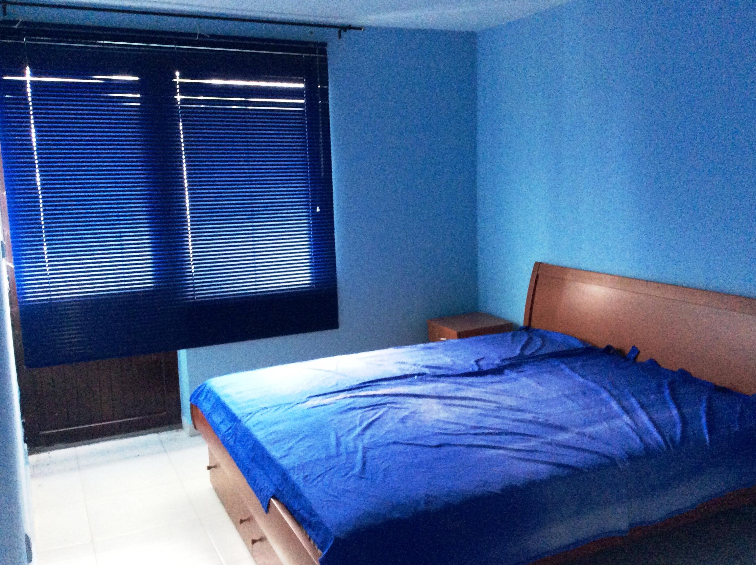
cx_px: 389
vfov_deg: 42.8
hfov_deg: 55.4
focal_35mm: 33
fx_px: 720
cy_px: 285
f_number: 2.4
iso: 320
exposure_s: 1/20
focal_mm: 3.3
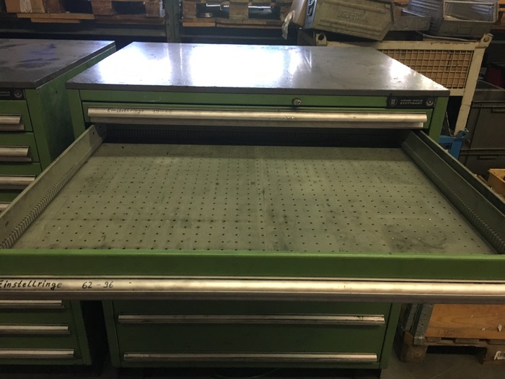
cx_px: 252
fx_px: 423
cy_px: 190
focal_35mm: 29
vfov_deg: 48.2
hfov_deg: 61.7
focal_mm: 4.15
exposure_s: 1/33
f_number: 2.2
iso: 200
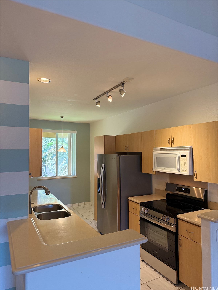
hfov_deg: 56.8
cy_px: 145
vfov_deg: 71.6
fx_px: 202
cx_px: 109
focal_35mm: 24
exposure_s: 1/131
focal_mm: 6.76
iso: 200
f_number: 1.78
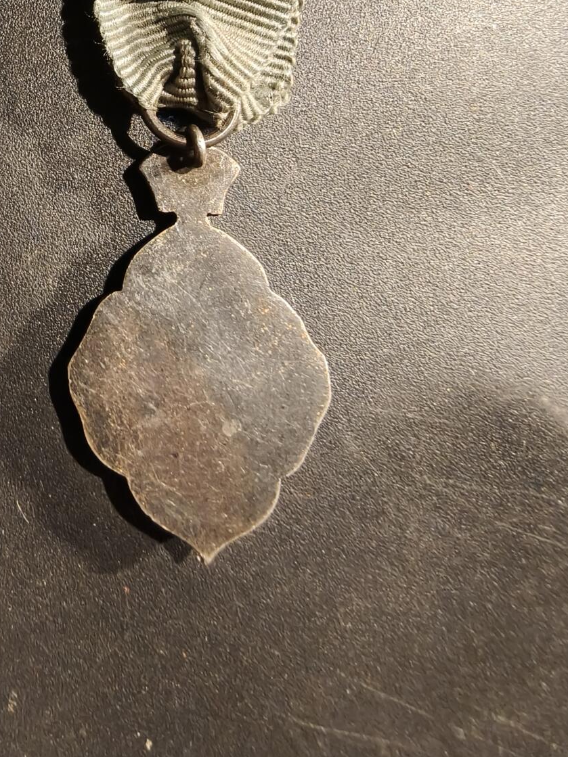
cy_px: 300
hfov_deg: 38.2
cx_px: 189
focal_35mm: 37
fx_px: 810
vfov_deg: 49.8
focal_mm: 2.32
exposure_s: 1/58.5
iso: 200
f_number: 2
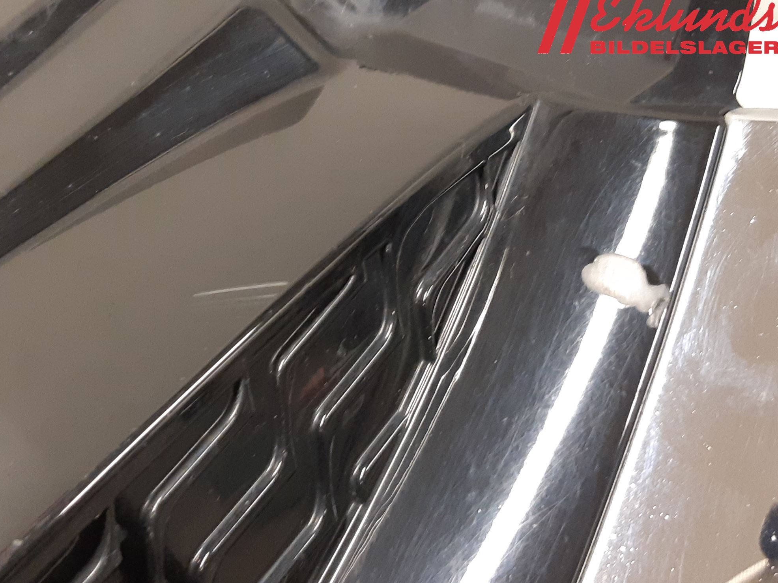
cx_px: 376
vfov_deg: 51.4
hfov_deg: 65.3
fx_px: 607
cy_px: 290
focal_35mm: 27
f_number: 1.7
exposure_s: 1/25
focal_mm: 3.93
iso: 250
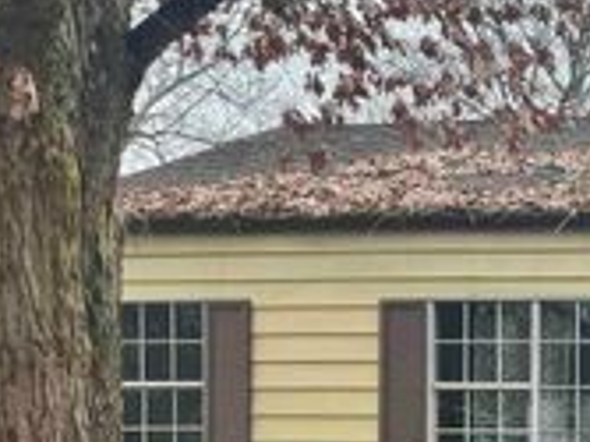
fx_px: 1328
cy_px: 476
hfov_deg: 22.3
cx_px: 781
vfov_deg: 18.2
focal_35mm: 78
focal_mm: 5.1
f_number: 1.6
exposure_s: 1/200
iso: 40
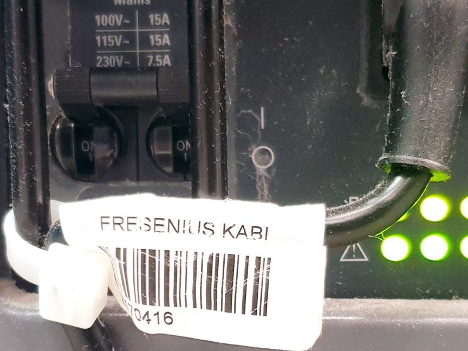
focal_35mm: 77
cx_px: 263
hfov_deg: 25.3
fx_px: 1041
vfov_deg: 18.9
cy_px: 288
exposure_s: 1/33
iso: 250
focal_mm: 4.3
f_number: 1.5
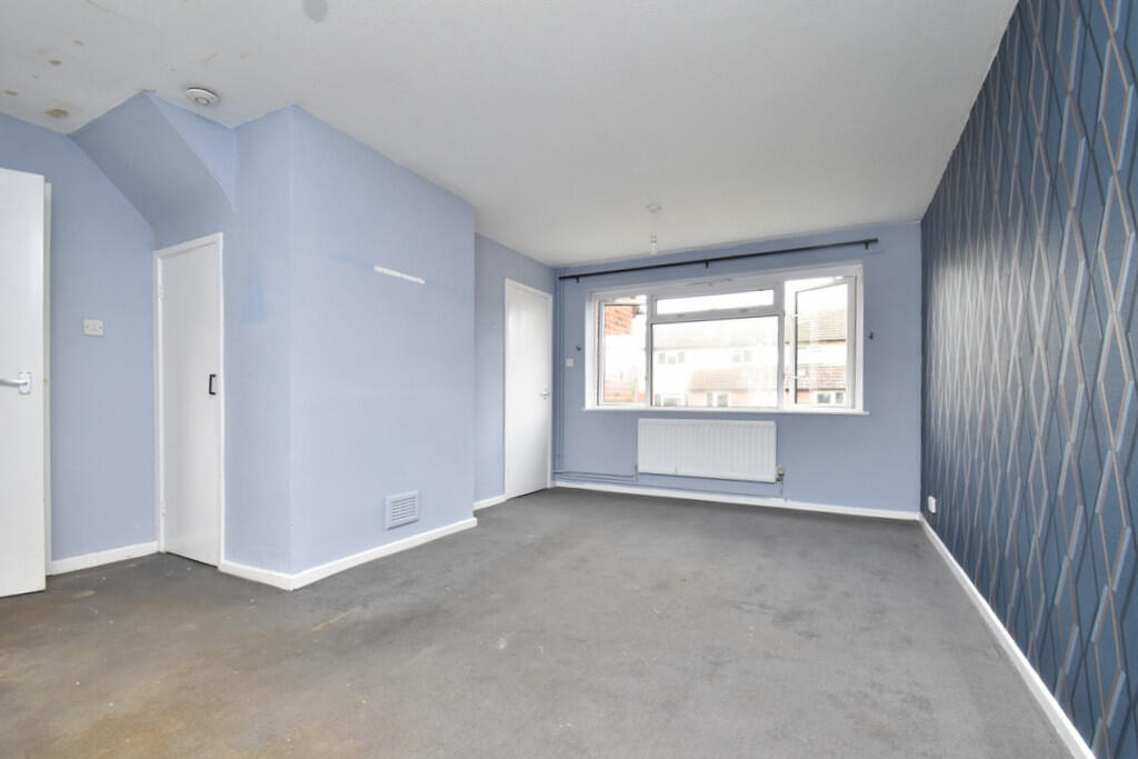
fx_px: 474
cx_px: 569
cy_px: 380
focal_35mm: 15
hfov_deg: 100.4
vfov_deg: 77.3
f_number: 10
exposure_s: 1/60
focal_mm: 10
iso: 720
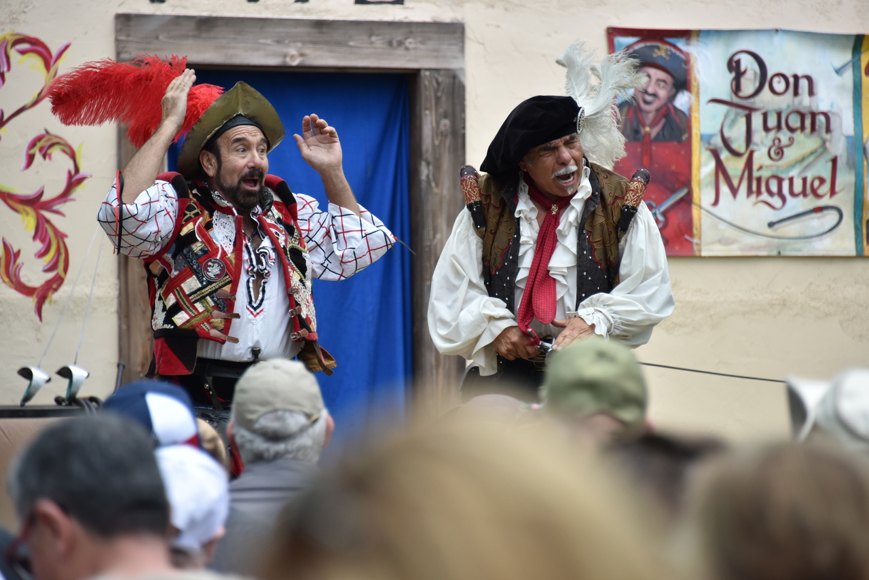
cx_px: 434
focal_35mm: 250
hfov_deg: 8.2
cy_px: 290
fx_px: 6036
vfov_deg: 5.5
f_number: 5.6
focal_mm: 250
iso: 800
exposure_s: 1/500
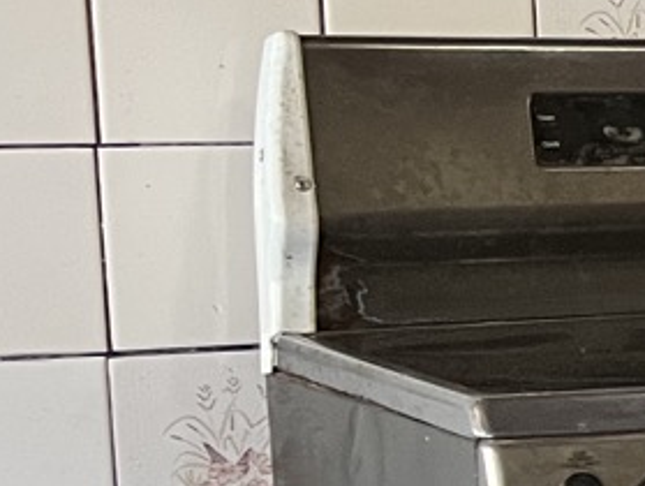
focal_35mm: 150
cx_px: 1762
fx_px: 2799
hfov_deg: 10.4
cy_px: 392
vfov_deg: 9.9
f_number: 1.6
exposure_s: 1/60
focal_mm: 5.1
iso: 200
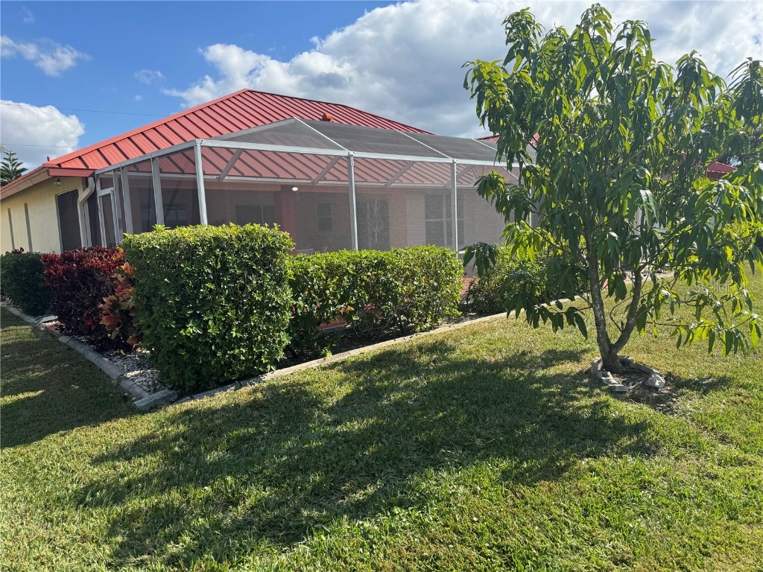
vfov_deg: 56.8
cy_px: 286
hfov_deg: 71.6
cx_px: 382
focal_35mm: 24
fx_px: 529
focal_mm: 6.76
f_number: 1.78
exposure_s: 1/2415
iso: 80
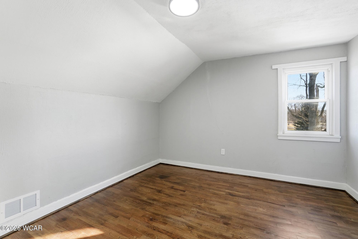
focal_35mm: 15
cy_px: 120
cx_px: 179
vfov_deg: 77.3
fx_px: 149
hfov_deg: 100.4
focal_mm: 10
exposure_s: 1/250
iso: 100
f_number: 4
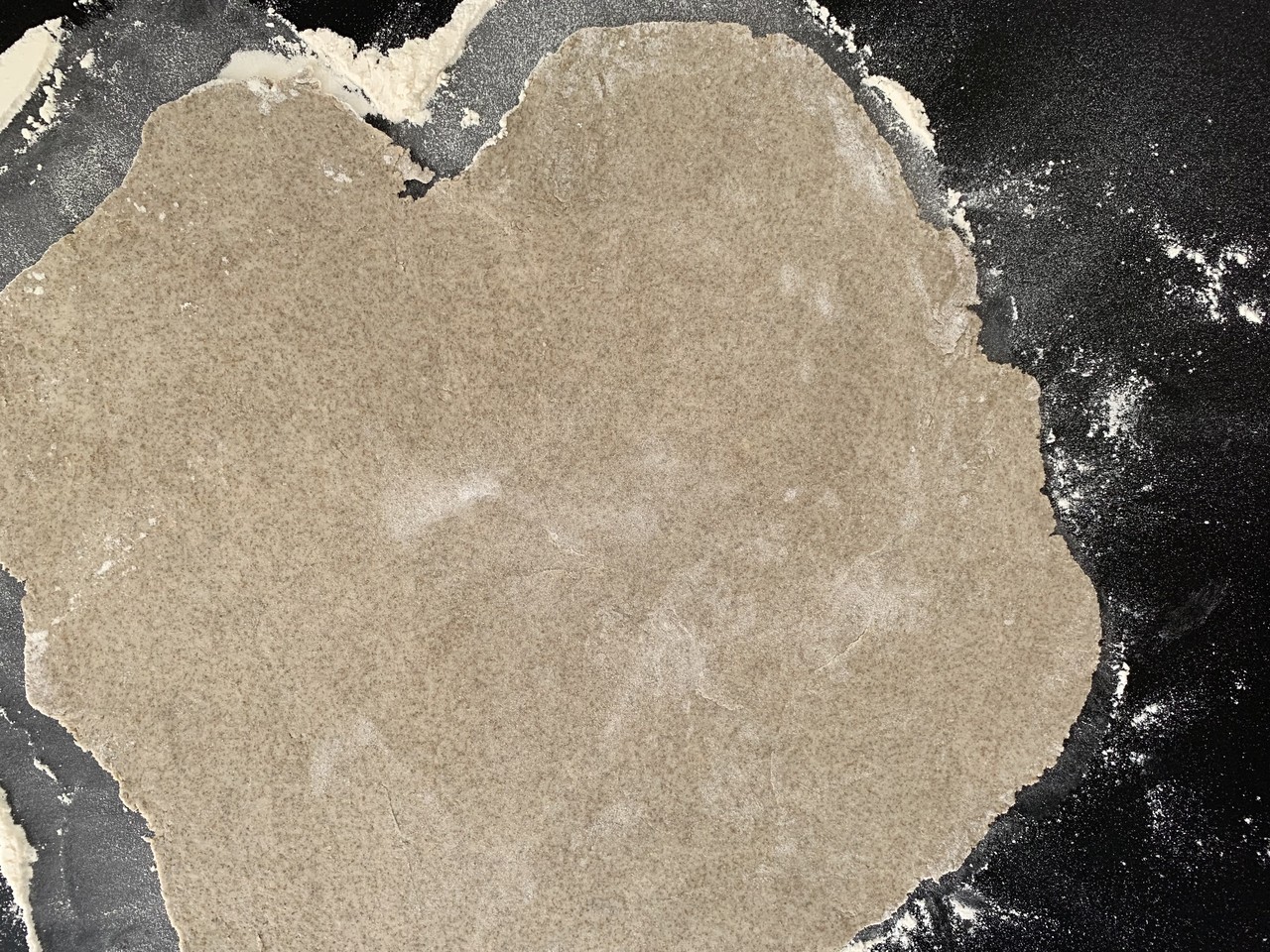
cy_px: 476
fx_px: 954
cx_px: 635
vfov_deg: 53.1
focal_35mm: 26
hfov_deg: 67.3
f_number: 1.8
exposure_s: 1/117
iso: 100
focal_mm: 4.25
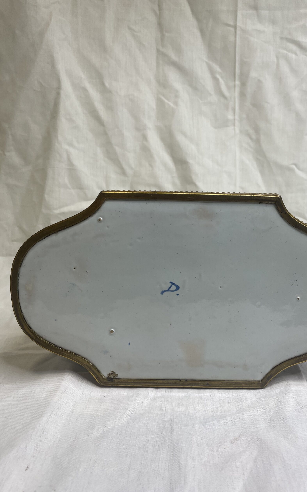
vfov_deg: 66.5
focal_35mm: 28
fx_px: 375
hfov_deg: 44.3
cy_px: 249
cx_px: 184
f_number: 1.6
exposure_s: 1/163
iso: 32
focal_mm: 4.2
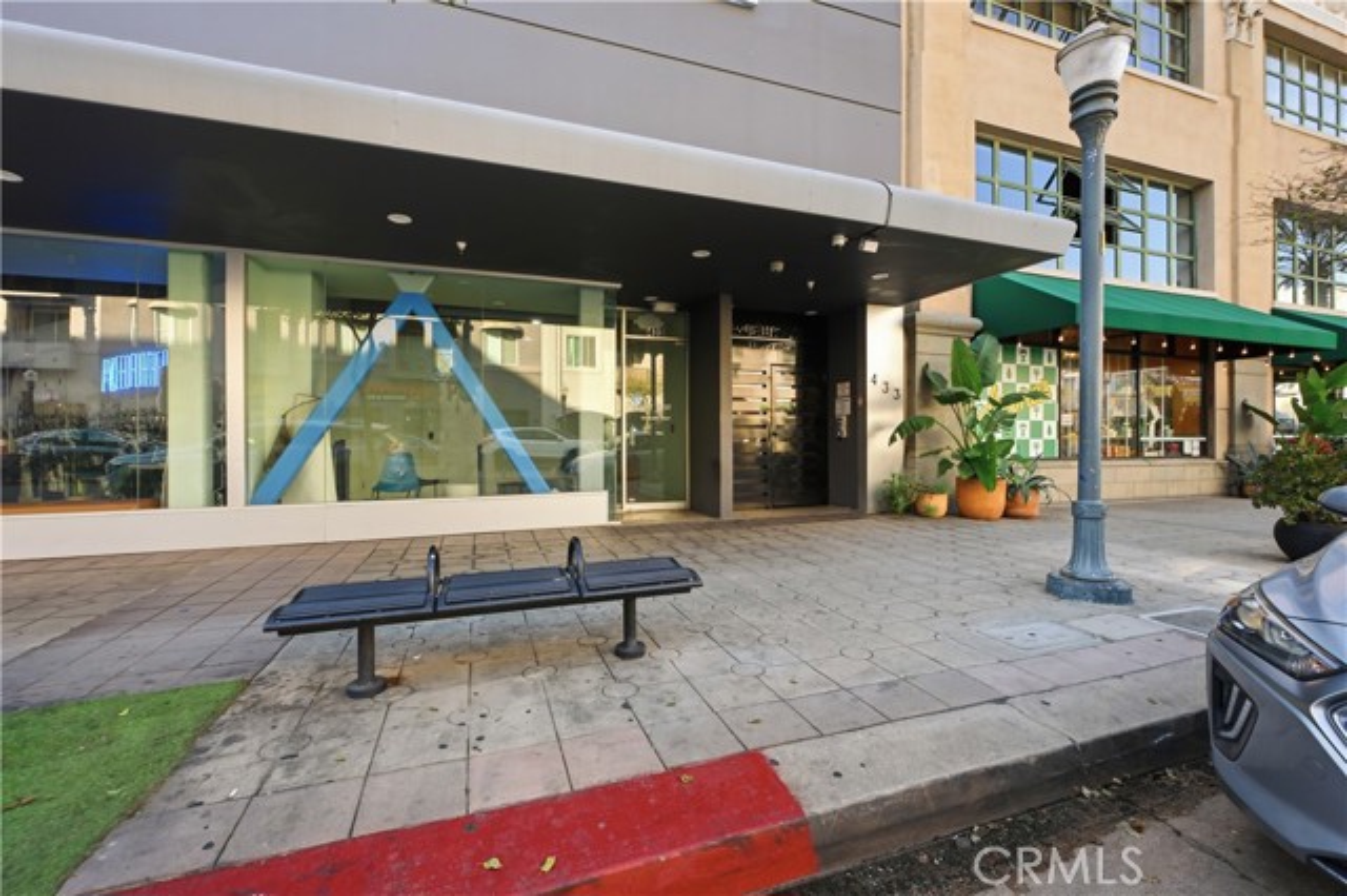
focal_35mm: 15
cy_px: 448
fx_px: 561
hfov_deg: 100.4
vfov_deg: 77.3
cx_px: 674
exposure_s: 1/3200
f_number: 9
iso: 2500
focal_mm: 15
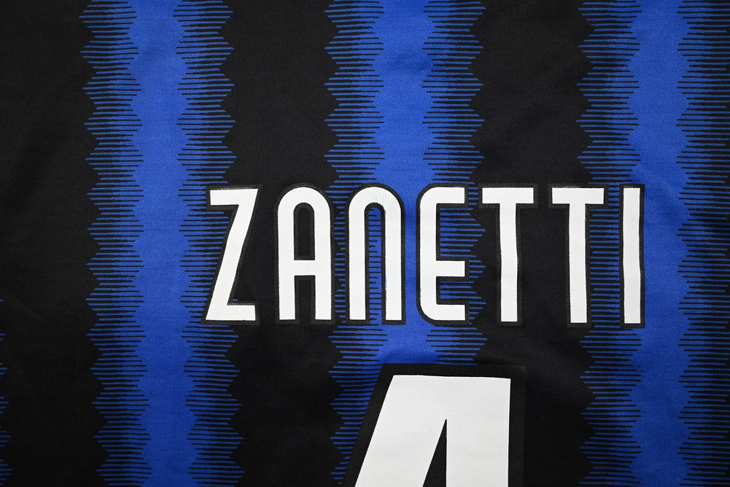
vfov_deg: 45.0
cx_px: 365
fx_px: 588
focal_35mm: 29
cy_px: 244
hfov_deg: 63.6
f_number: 4.5
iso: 200
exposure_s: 1/125
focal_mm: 29
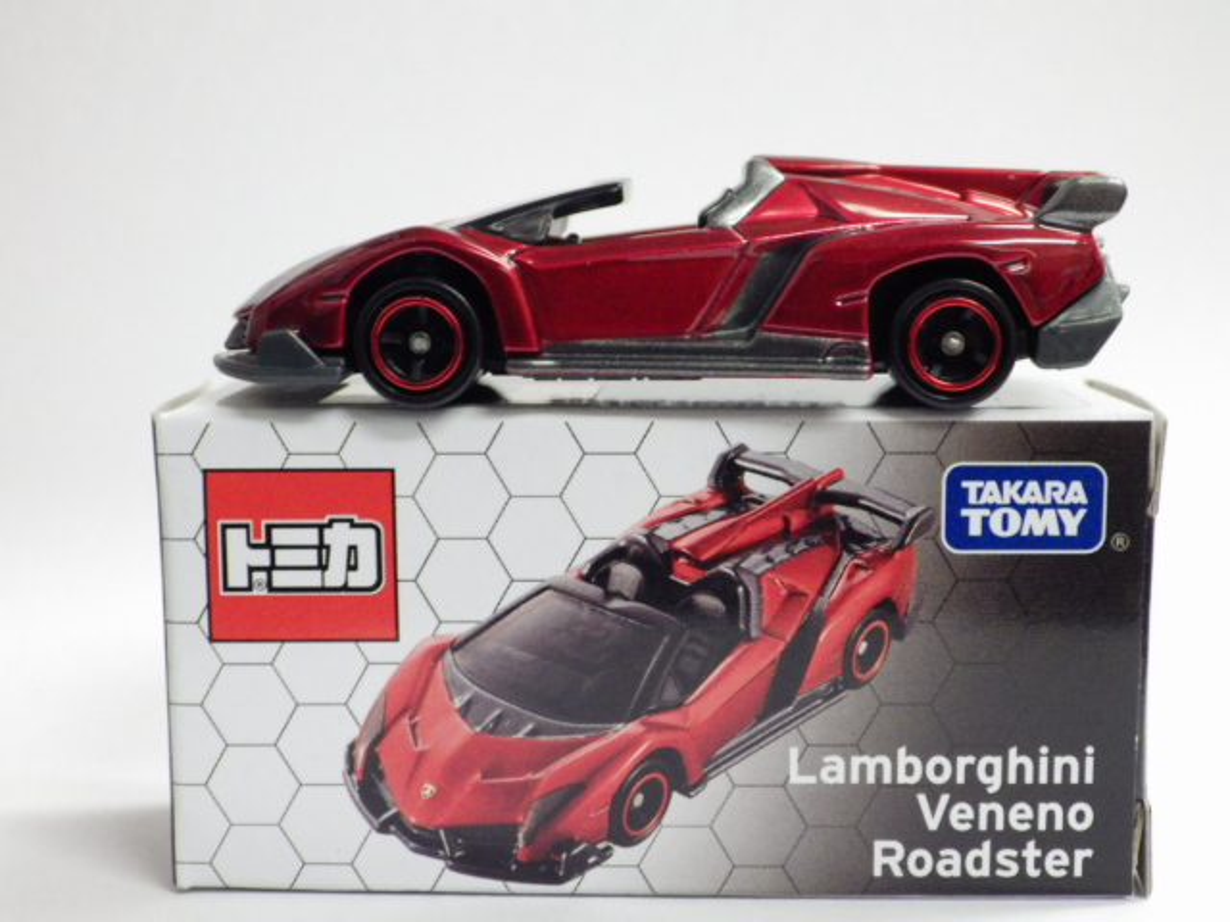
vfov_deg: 24.8
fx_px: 2096
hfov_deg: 32.7
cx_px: 615
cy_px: 461
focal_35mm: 59
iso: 800
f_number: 4
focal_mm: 10.7
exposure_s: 1/40
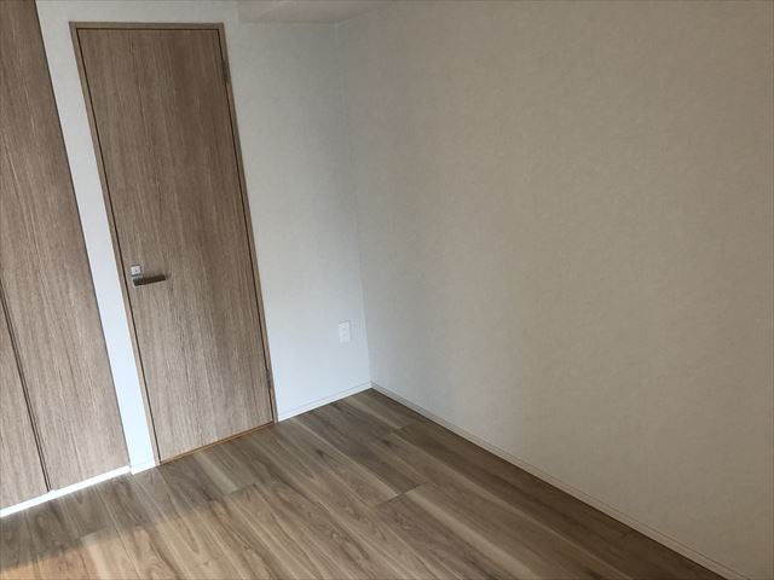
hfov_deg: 63.4
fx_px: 626
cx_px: 387
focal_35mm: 28
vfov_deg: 49.7
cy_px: 290
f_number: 1.8
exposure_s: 1/17
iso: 50
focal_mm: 3.99
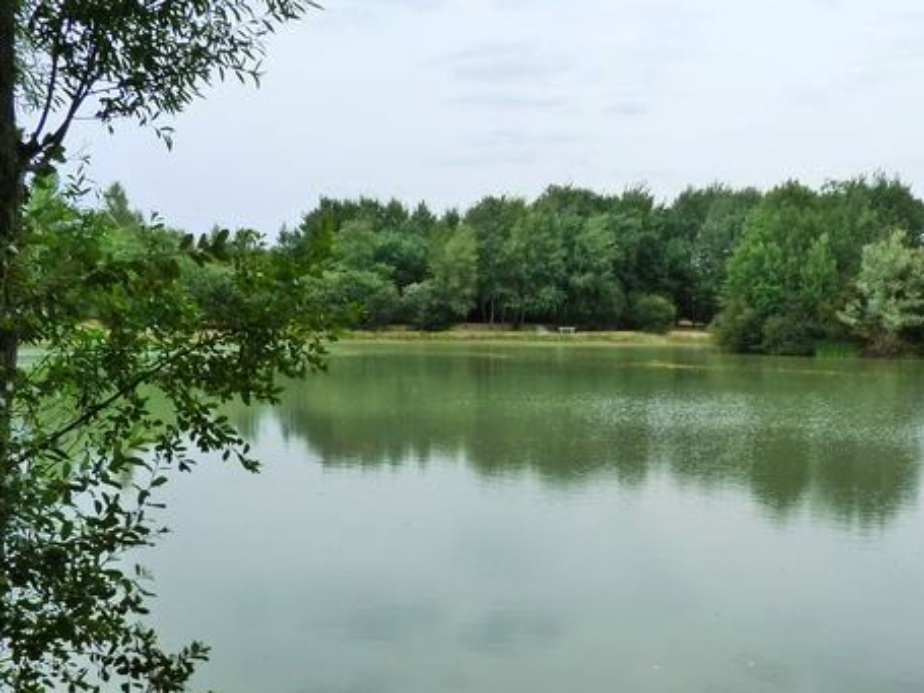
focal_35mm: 44
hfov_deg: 42.7
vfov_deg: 32.6
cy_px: 465
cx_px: 569
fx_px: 1174
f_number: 5.6
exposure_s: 1/250
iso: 200
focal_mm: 4.5
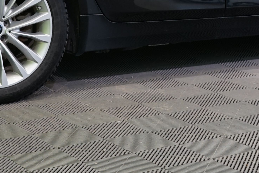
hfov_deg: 16.1
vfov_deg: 10.5
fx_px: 913
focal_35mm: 127
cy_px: -78
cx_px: 108
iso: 500
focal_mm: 31
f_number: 5
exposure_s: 1/30
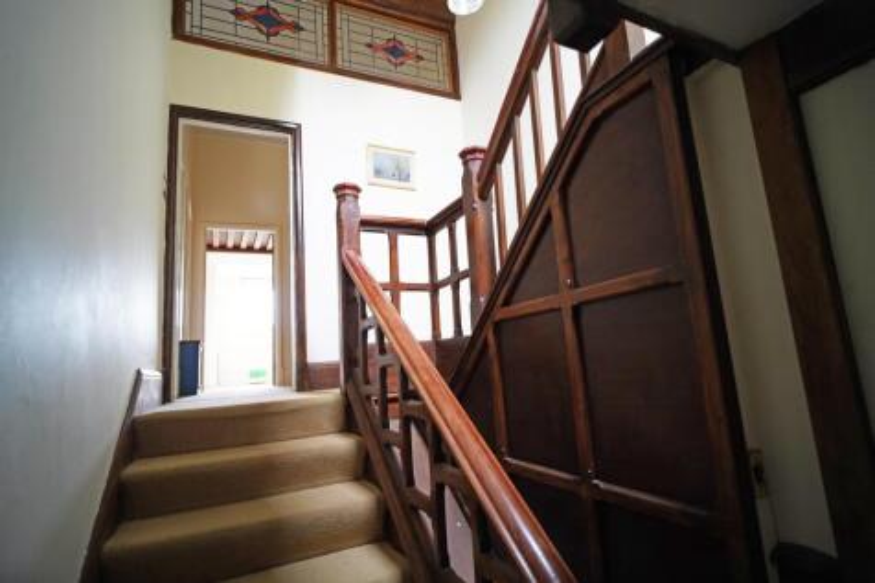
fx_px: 437
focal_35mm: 18
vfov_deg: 67.3
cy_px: 292
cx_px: 438
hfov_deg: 90.0
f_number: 2.8
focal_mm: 18
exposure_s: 1/160
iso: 2500
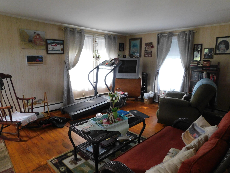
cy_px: 86
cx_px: 115
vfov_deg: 58.9
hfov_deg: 73.9
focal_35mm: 23
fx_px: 153
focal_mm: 4
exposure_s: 1/30
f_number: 3
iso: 400
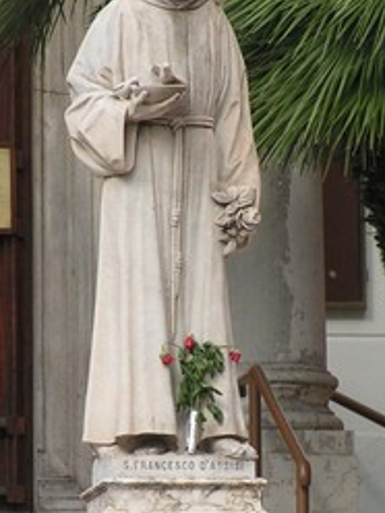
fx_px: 9061
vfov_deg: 3.2
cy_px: 353
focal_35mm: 611
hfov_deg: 2.4
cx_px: 174
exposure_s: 1/250
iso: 50
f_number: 4.5
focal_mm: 37.8
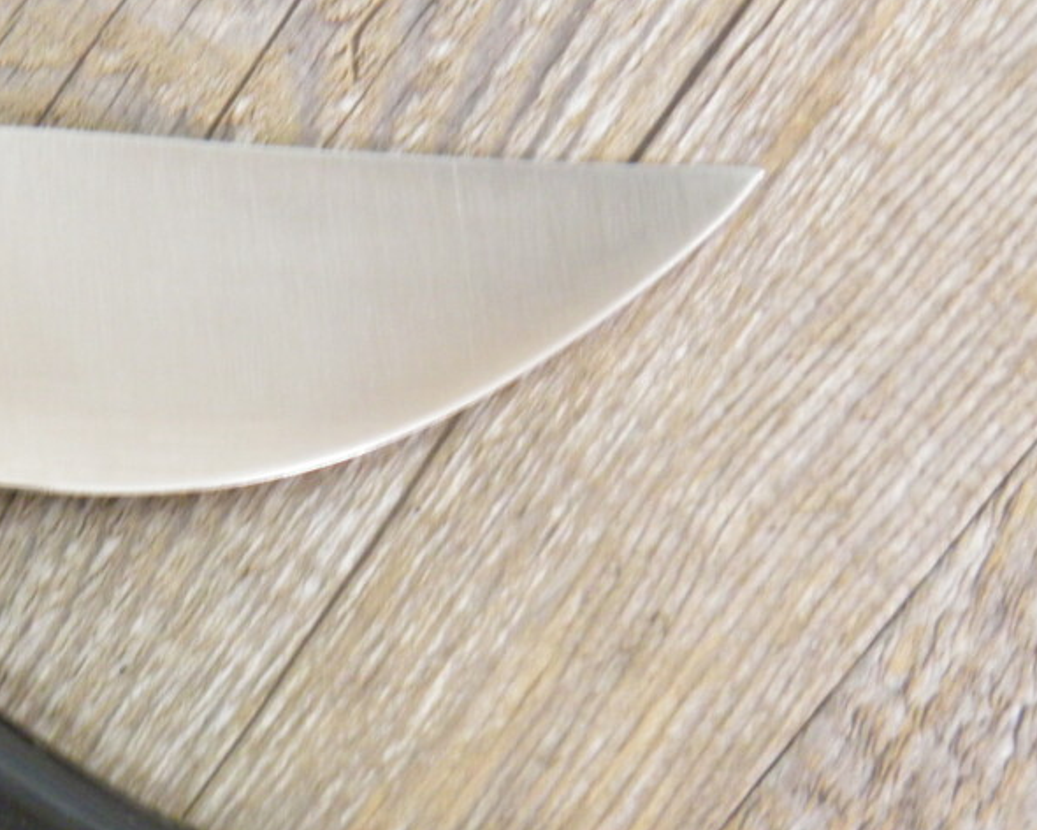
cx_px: 53
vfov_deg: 10.6
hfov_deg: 13.2
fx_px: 4450
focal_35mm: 145
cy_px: 601
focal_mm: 13.2
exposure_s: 1/8
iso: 200
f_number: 3.9
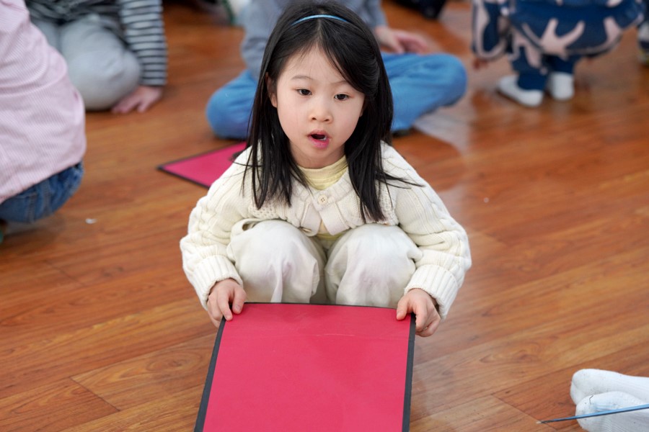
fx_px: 1821
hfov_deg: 20.2
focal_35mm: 101
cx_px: 324
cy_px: 216
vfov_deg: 13.6
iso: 1250
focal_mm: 101
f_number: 4
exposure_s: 1/160
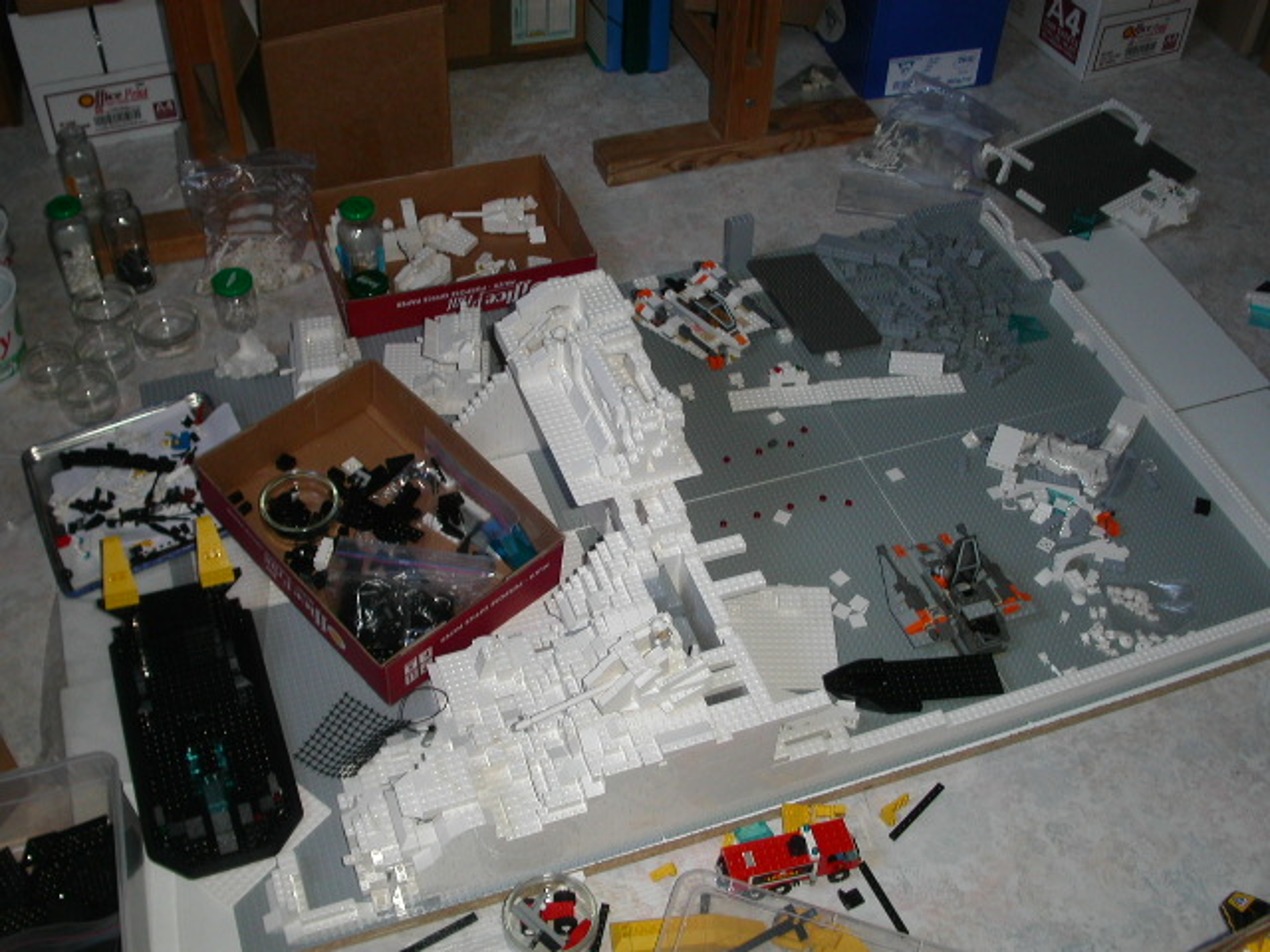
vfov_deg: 37.7
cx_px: 635
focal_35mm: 38
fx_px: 1394
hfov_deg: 49.0
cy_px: 476
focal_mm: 7.8
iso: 100
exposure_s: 1/30
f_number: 2.8
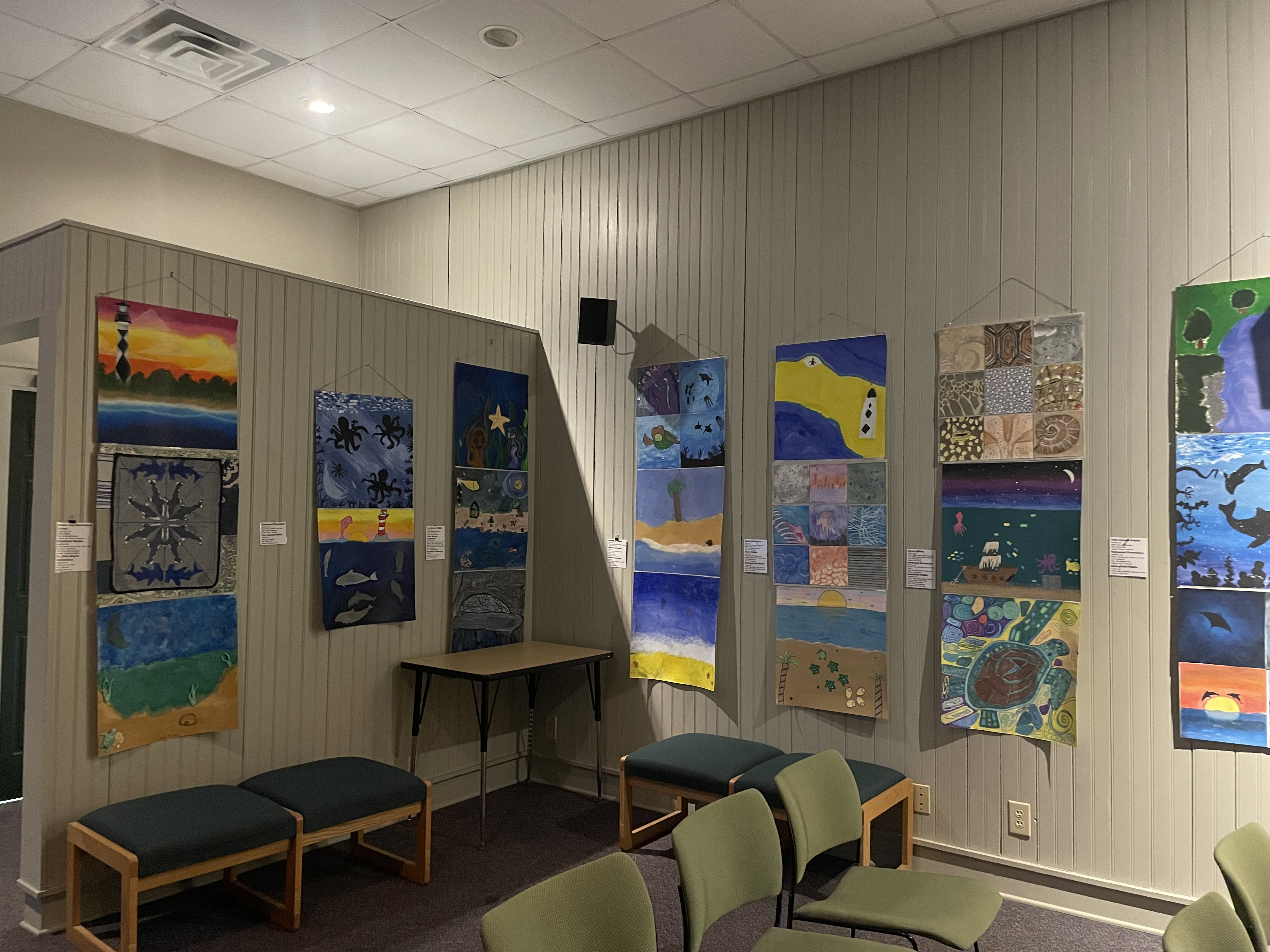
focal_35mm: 26
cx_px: 635
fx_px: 954
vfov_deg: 53.1
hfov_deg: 67.3
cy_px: 476
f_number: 1.6
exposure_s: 1/30
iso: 800
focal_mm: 4.2
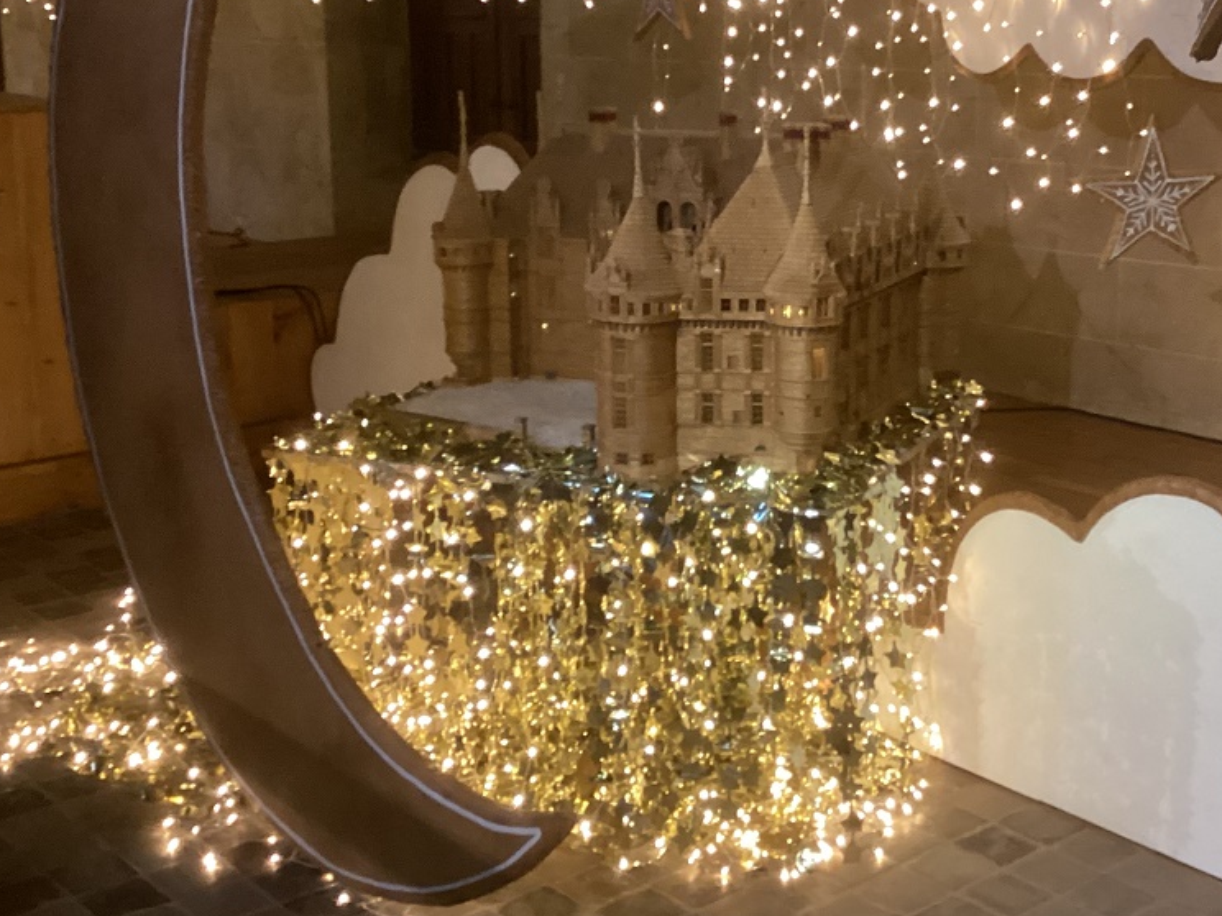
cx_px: 724
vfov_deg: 29.0
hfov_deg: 38.1
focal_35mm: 50
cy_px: 333
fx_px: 1765
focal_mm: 3.3
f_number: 2.4
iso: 320
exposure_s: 1/25
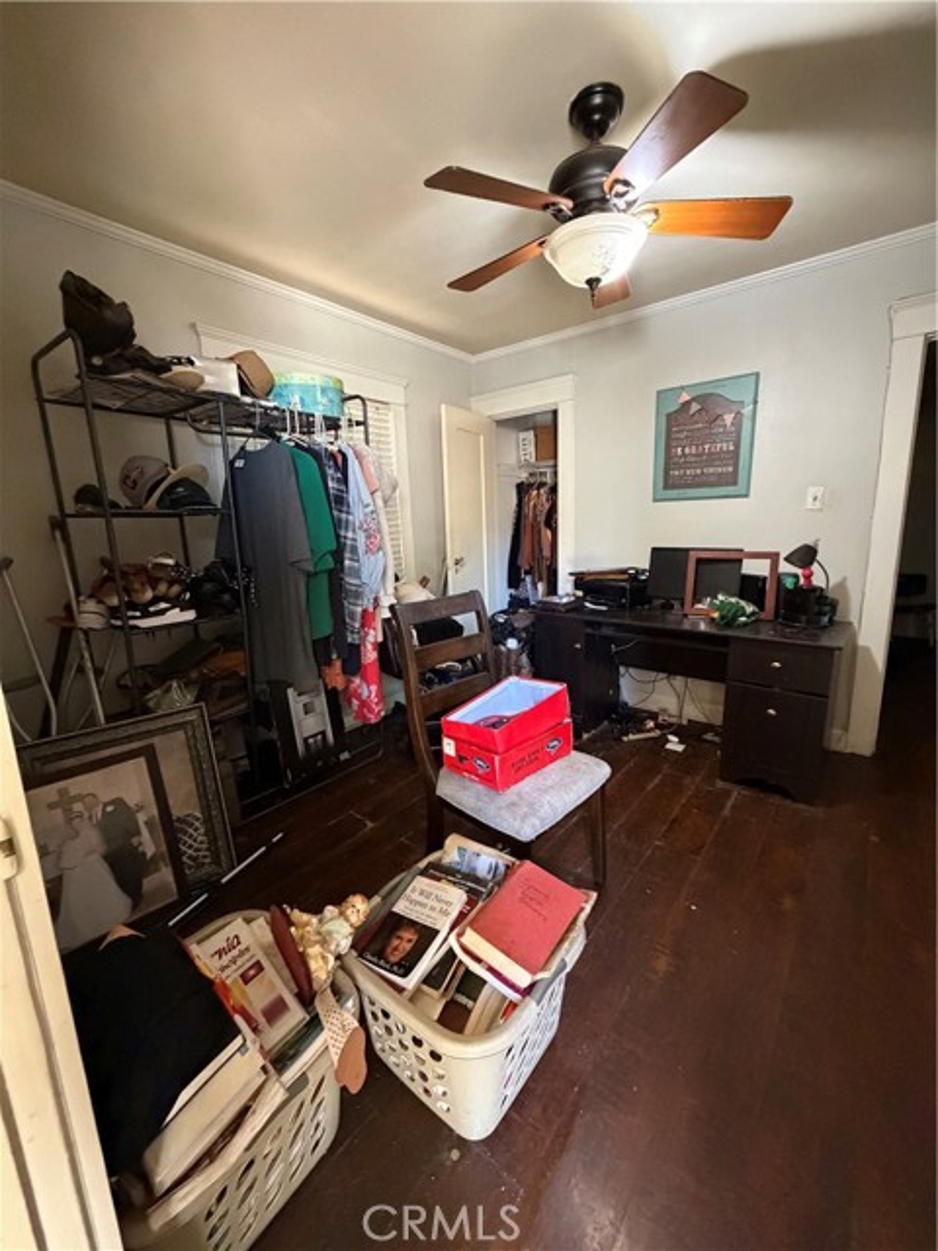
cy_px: 626
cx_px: 469
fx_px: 506
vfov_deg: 102.1
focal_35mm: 14
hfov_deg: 85.7
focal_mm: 2.22
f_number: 2.2
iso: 800
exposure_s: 1/60
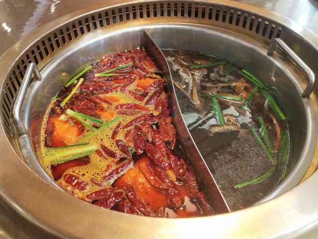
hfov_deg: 60.0
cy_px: 120
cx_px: 159
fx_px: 276
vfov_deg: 46.8
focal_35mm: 30
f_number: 1.8
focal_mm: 3.95
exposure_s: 1/33.3
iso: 696
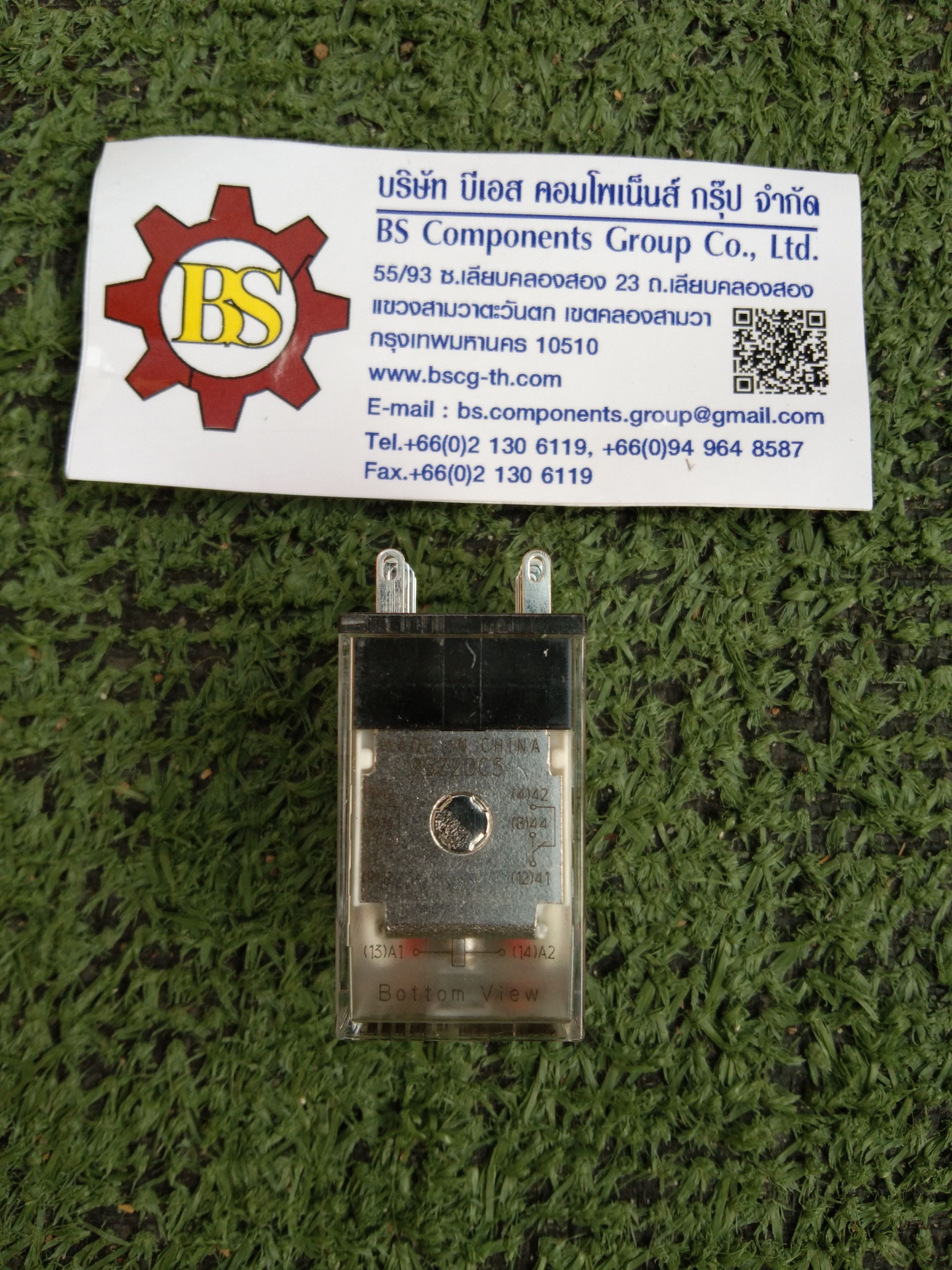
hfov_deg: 46.8
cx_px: 476
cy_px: 635
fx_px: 1100
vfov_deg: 60.0
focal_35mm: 30
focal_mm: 3.65
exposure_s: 1/100
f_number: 2.2
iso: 90
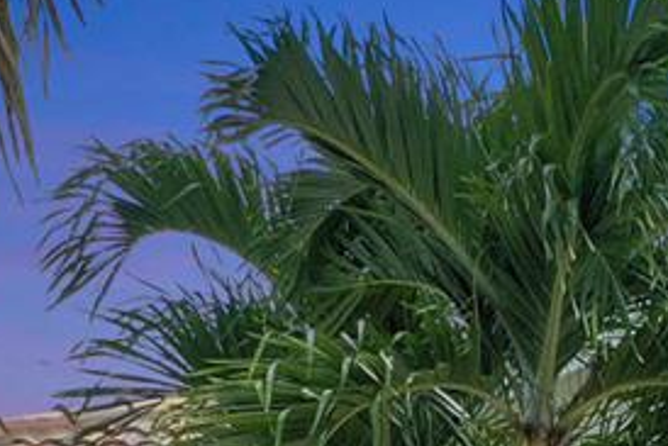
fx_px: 3880
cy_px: 1295
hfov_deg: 9.2
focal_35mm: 209
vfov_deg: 6.1
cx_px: 1370
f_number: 4.5
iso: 100
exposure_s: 1/800
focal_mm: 10.26
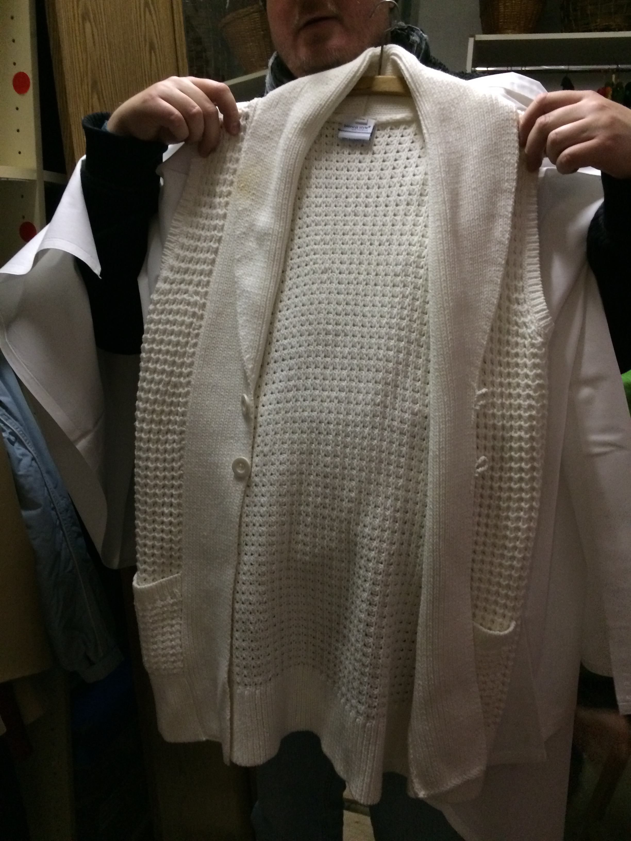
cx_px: 316
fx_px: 705
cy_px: 420
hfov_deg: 48.2
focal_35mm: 29
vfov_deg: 61.7
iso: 320
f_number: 2.2
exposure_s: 1/33
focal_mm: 4.15
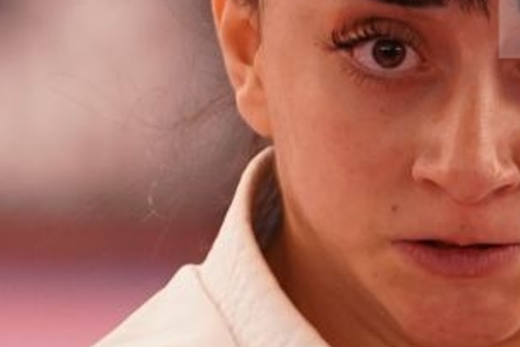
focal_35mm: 1189
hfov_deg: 1.7
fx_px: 17173
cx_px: 659
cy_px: 510
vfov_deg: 1.2
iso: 1600
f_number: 2.8
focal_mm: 200
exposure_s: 1/500
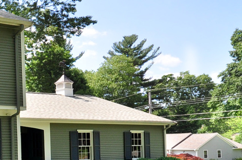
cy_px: 98
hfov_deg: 30.1
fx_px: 351
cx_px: -74
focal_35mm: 52
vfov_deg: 25.7
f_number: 8
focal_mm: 13
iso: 400
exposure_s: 1/200
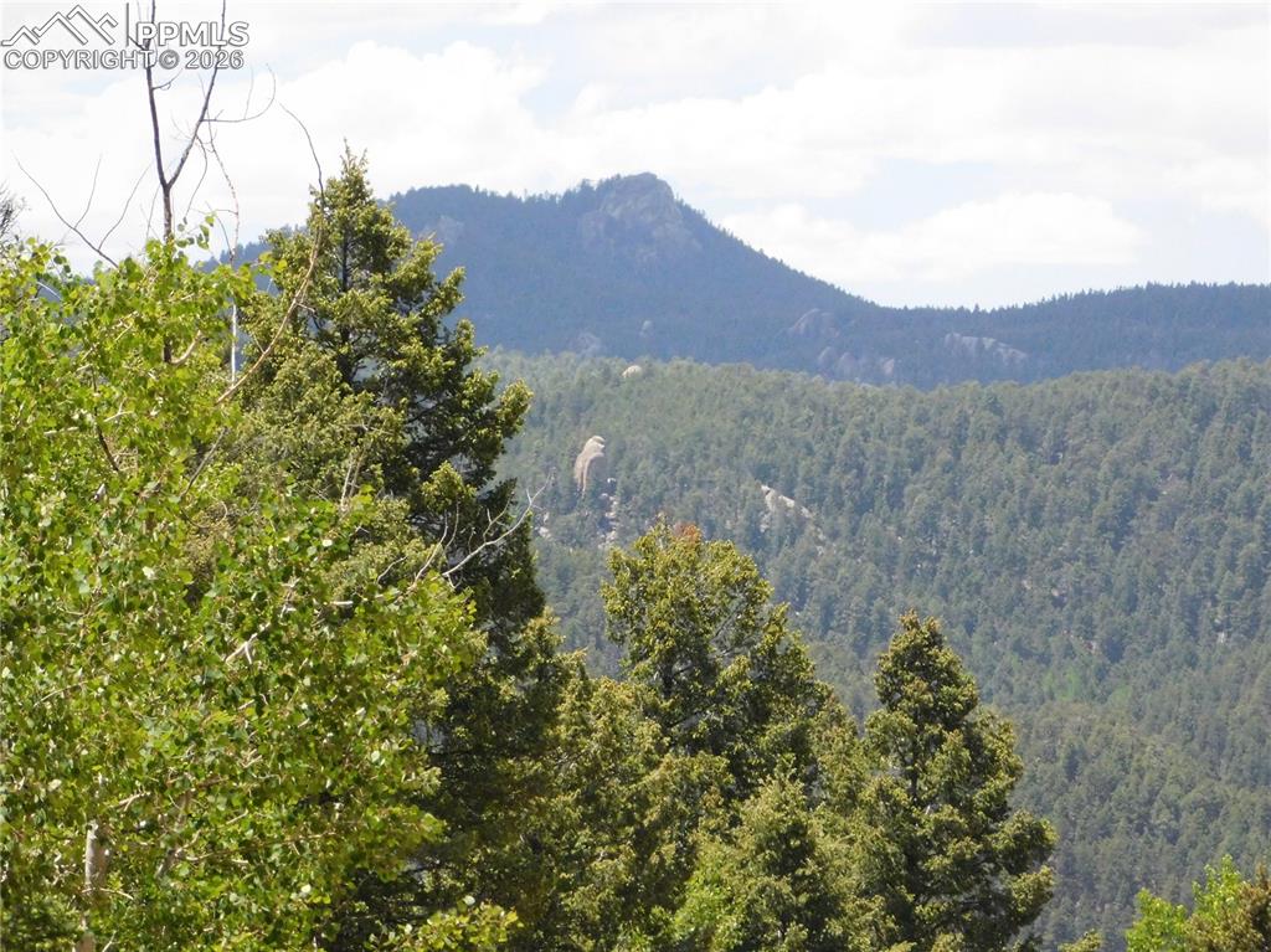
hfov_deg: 7.4
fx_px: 9762
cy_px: 476
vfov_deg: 5.6
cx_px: 636
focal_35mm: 266
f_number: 11.4
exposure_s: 1/500
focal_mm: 47.2
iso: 800
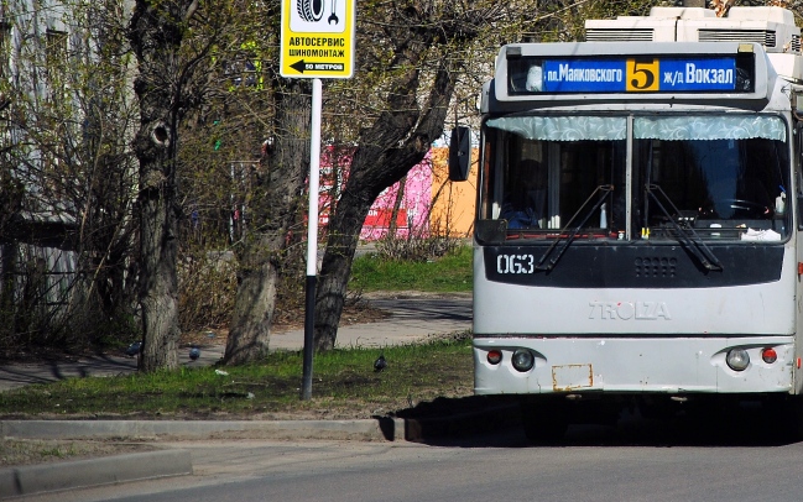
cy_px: 36
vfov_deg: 4.4
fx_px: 6500
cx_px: 689
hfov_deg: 7.1
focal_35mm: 297
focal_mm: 105
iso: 100
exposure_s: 1/800
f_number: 5.6
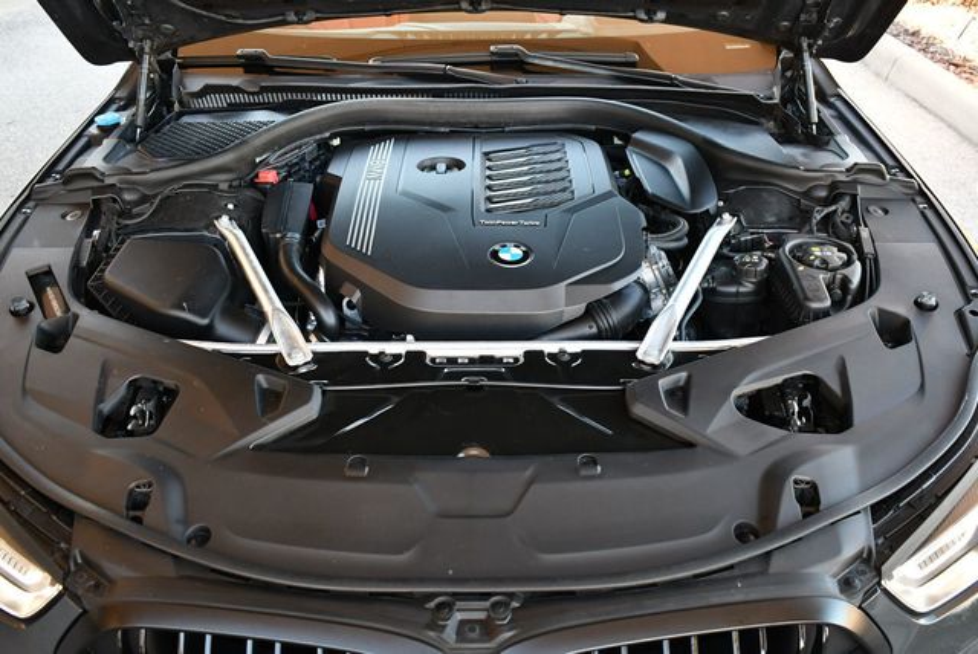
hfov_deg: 53.1
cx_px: 489
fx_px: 979
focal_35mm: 36
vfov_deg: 36.9
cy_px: 327
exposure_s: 1/200
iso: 800
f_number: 3.5
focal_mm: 18
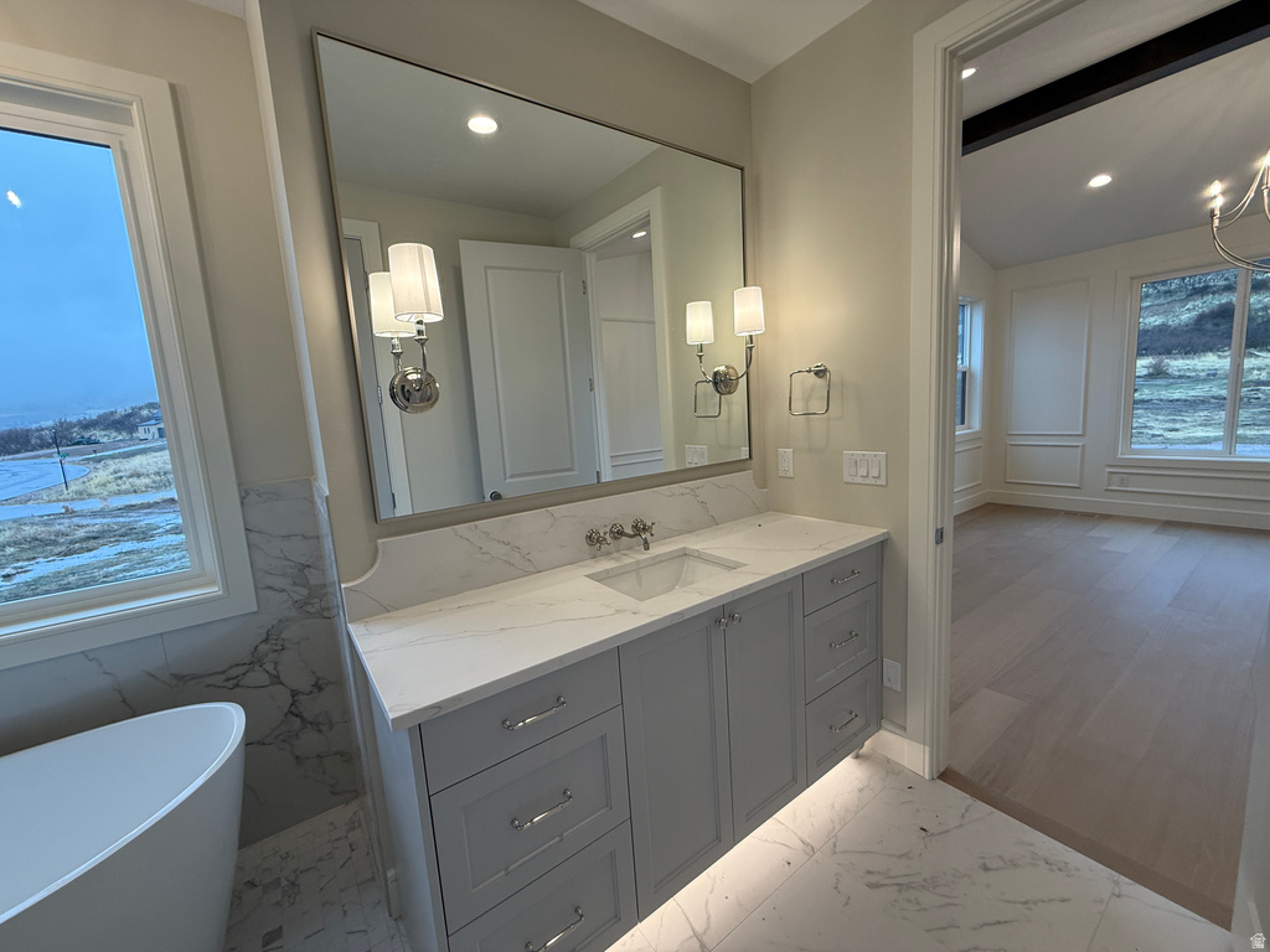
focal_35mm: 14
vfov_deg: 85.7
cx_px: 635
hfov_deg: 102.1
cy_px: 476
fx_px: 514
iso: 100
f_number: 2.2
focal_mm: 2.22
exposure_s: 1/120
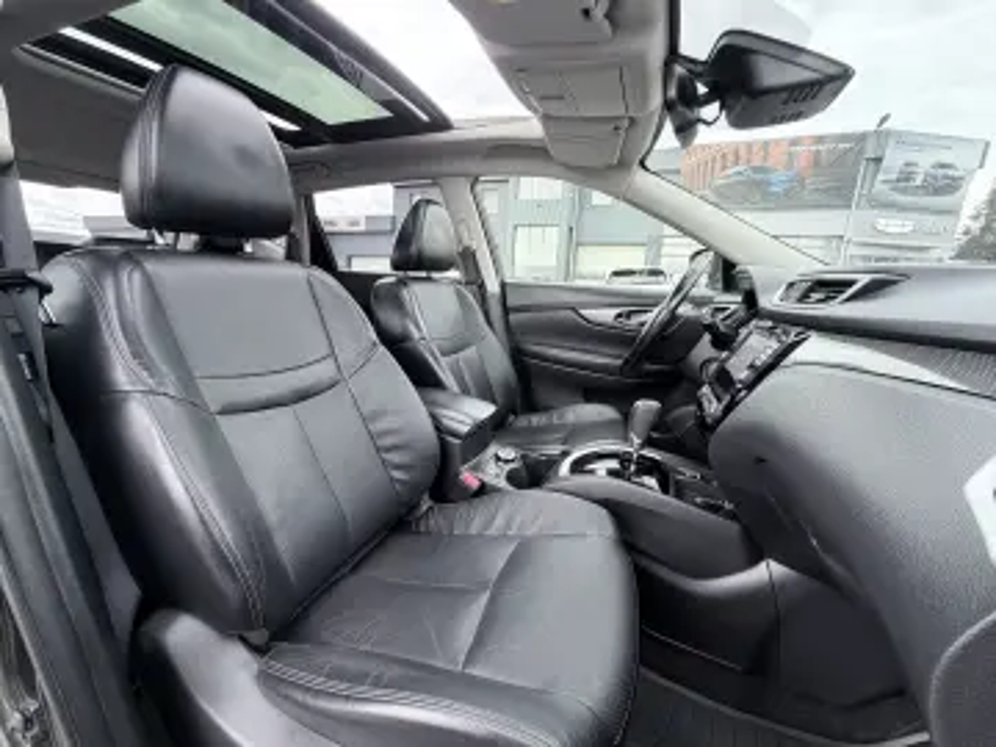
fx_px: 403
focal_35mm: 14
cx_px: 498
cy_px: 374
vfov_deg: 85.7
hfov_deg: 102.1
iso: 125
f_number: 2.2
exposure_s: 1/121
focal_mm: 2.22
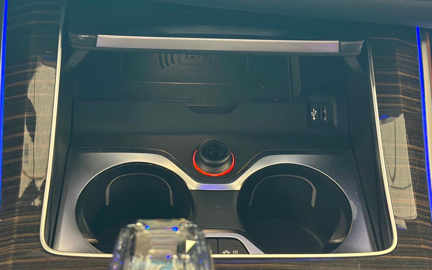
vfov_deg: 25.3
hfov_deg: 39.6
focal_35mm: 51
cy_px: 133
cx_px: 216
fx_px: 600
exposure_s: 1/30
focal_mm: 6.86
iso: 640
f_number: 1.78
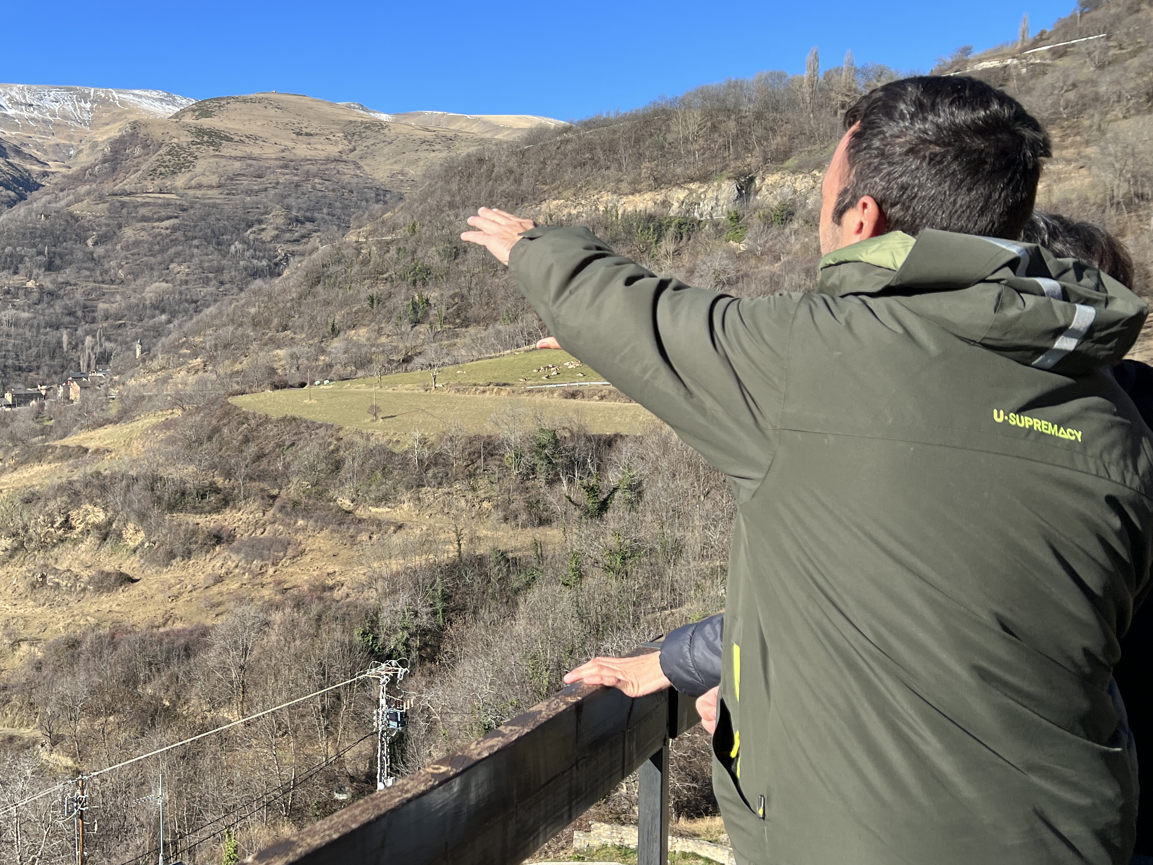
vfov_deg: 36.8
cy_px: 410
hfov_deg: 46.2
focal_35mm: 39
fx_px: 1299
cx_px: 290
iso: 50
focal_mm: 5.7
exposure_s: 1/2457
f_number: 1.5
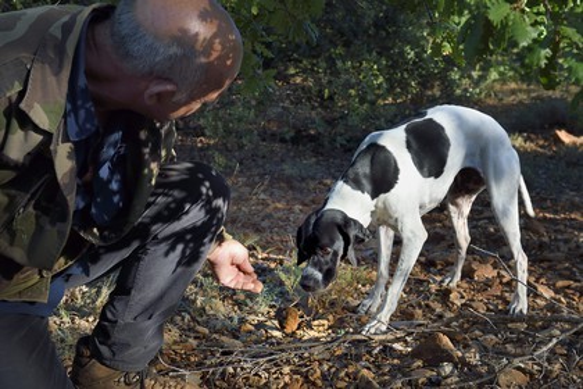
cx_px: 292
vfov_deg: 31.9
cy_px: 194
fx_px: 680
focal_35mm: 42
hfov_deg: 46.4
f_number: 7.1
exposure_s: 1/400
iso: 1000
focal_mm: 42
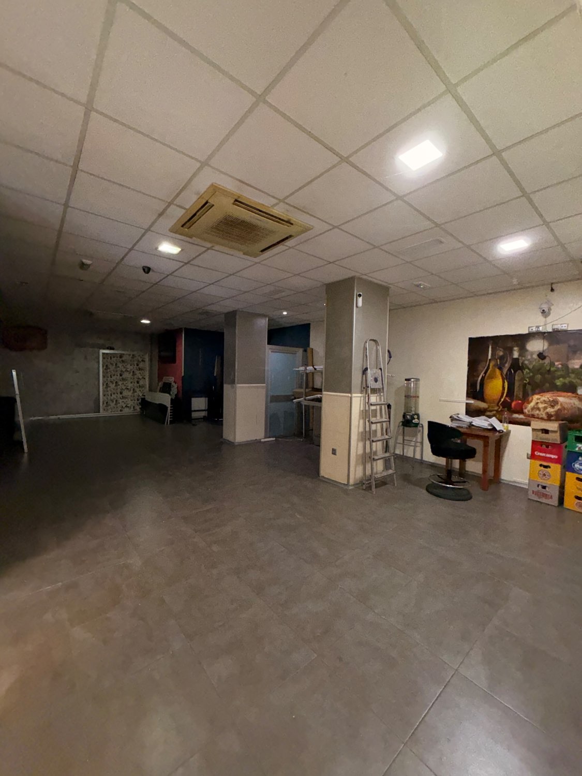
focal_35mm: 14
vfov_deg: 102.1
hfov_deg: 85.7
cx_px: 291
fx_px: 314
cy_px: 388
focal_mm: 2.22
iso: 250
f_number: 2.2
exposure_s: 1/50
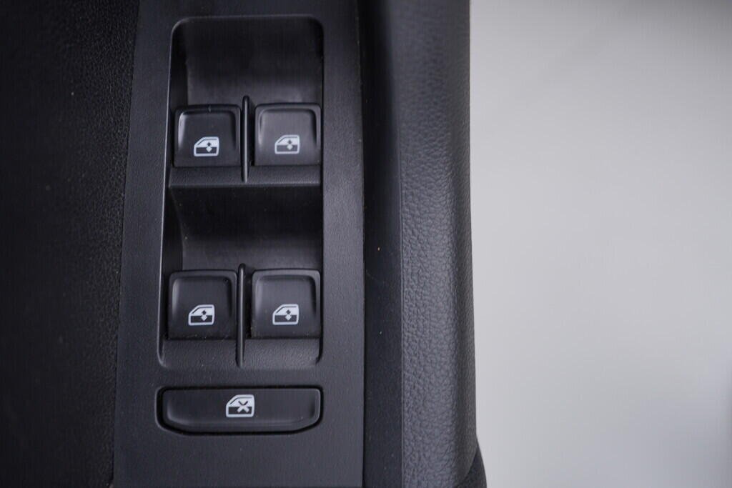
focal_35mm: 36
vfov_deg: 36.9
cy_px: 244
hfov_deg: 53.1
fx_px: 732
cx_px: 366
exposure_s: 1/50
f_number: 3.2
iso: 125
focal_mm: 24
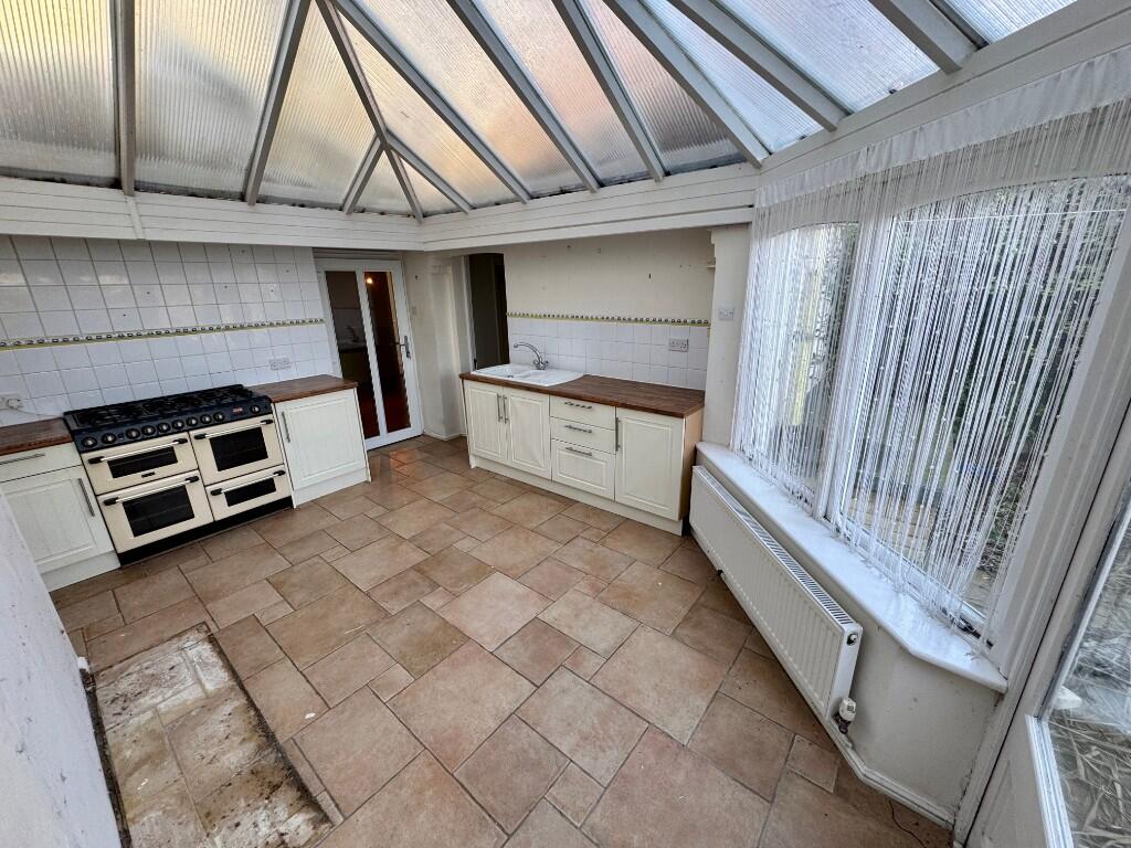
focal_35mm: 14
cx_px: 566
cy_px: 424
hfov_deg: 102.1
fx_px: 457
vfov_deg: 85.7
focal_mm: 2.22
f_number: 2.2
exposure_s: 1/99
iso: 80
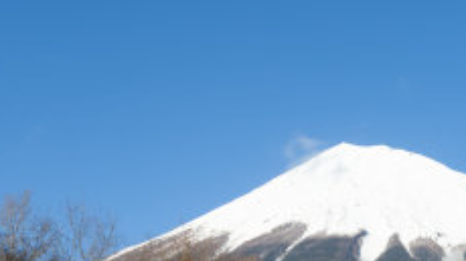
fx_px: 963
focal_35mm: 78
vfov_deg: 14.9
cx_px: 348
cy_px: 327
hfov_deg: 26.8
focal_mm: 28
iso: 100
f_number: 11
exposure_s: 1/200
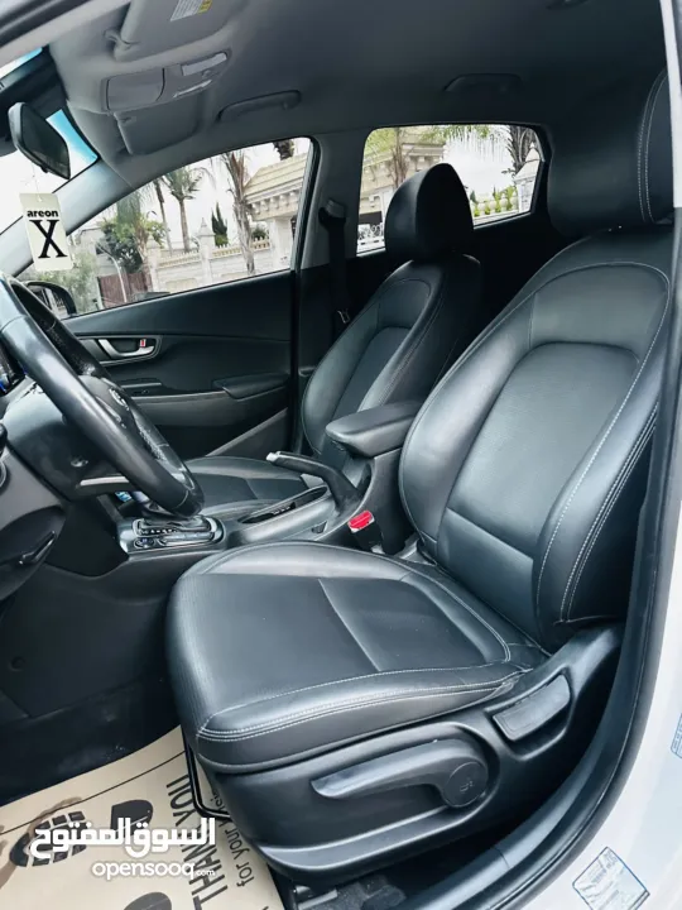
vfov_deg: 71.6
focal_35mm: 24
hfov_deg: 56.8
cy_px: 455
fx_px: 630
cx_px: 341
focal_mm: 6.86
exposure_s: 1/35
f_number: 1.78
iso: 1000
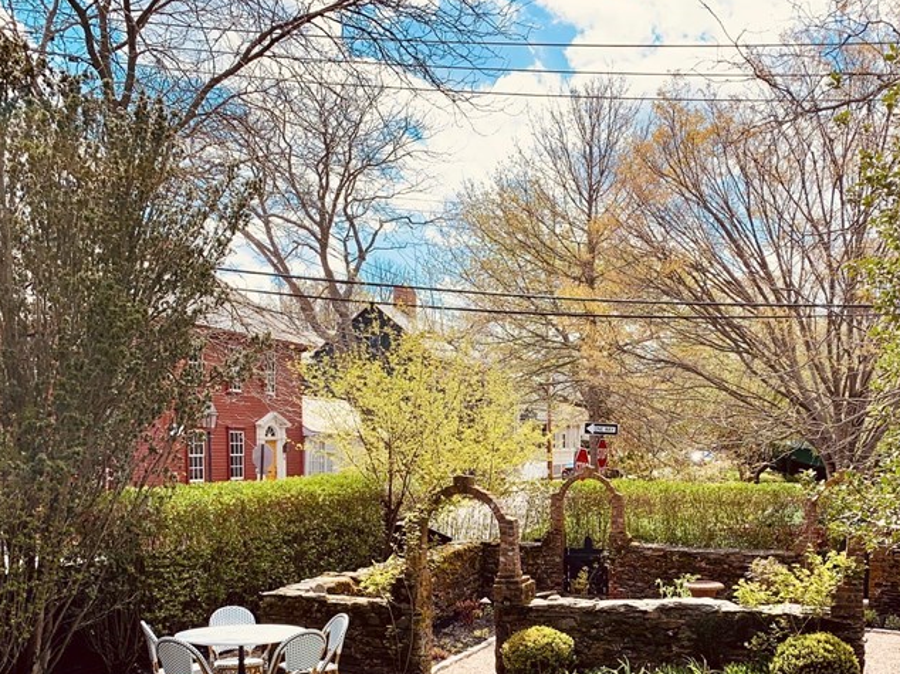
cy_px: 532
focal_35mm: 42
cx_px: 603
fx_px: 1092
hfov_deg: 44.1
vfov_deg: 33.4
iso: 25
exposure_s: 1/1205
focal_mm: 4.25
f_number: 1.8
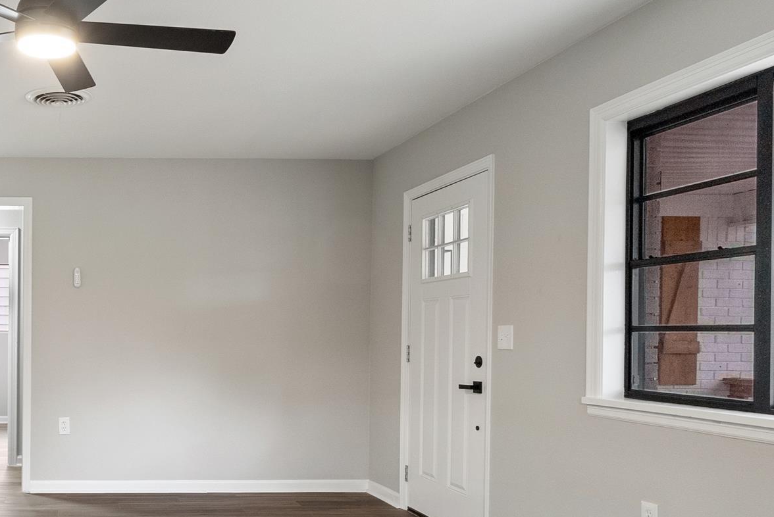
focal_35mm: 34
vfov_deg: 38.5
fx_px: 732
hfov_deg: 49.5
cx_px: 72
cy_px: 344
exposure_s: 1/2
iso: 640
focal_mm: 16
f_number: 9
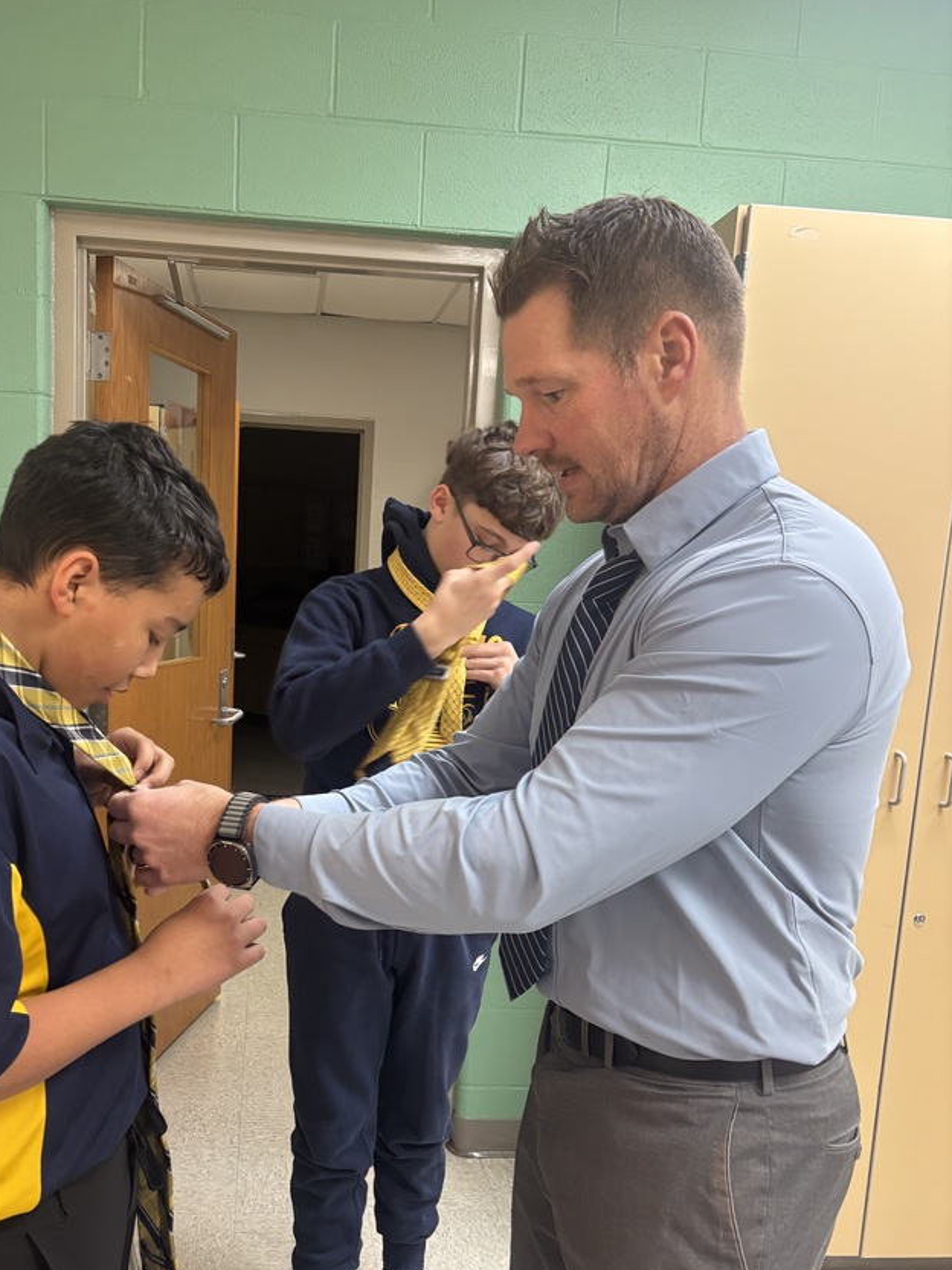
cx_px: 369
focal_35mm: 32
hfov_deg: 43.9
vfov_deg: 56.4
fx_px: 1173
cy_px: 753
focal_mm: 5.96
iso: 160
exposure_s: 1/60
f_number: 1.6
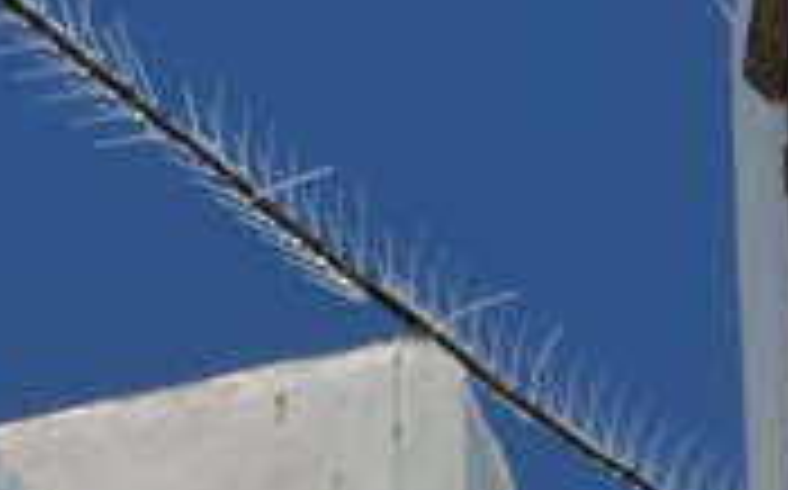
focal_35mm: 161
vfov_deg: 6.2
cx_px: -25
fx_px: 3454
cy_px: 2144
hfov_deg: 12.8
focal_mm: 18
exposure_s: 1/250
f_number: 16
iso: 200
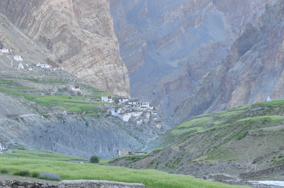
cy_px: 88
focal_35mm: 221
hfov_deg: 9.3
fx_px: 1741
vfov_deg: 6.2
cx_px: 132
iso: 400
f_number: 8
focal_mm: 116
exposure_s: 1/50
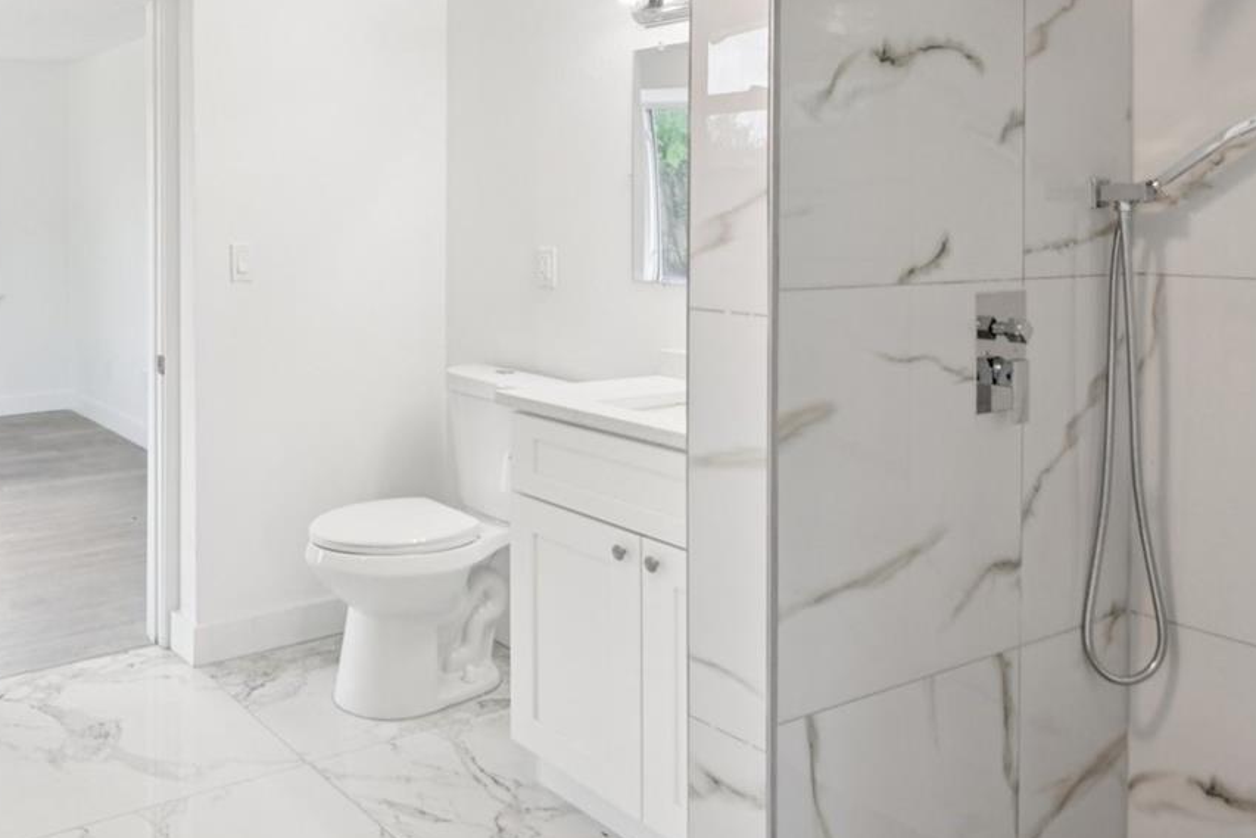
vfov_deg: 42.5
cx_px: 237
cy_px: 228
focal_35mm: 30
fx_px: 1047
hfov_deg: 57.0
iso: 400
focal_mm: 16
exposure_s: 1/60
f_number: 8
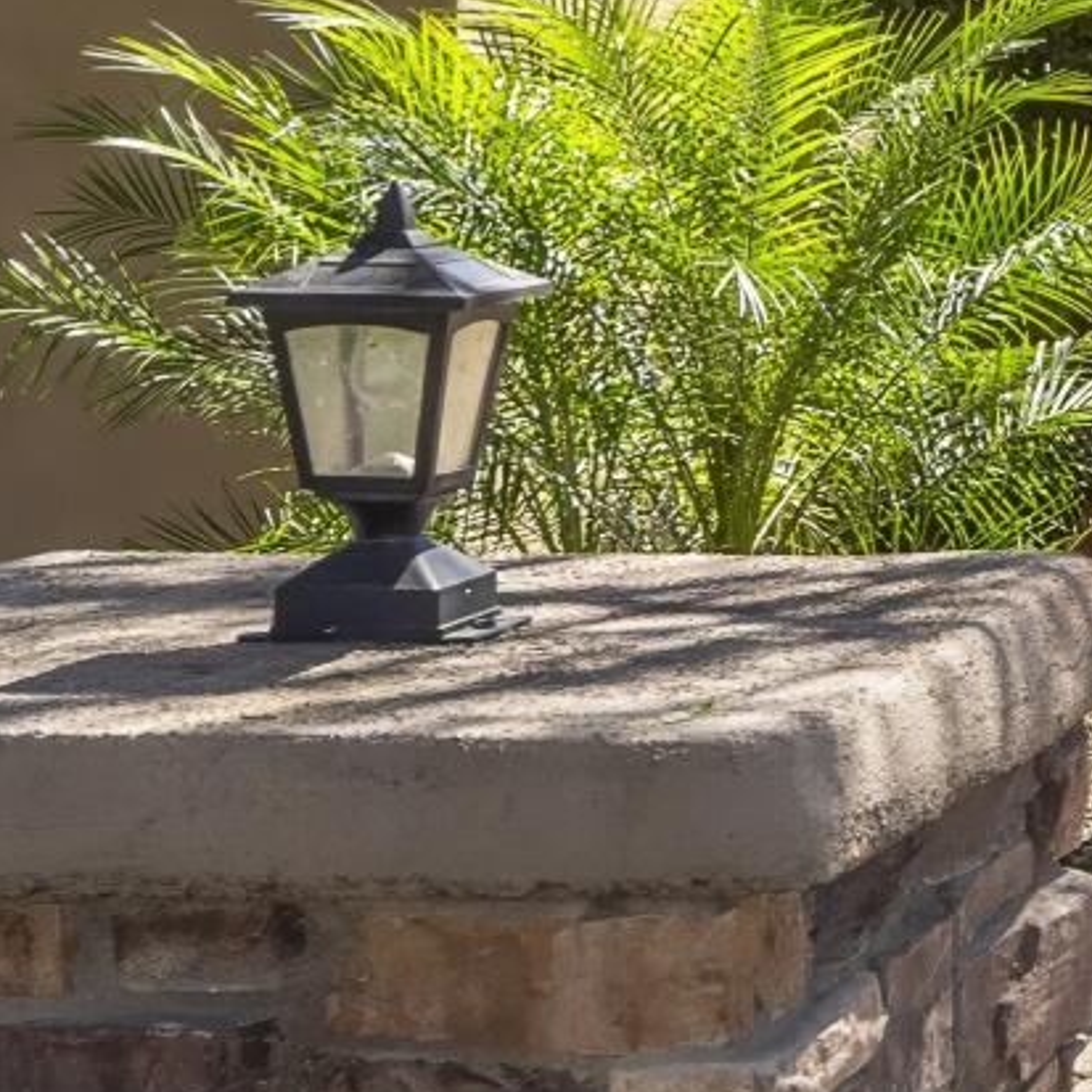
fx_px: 3962
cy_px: 48
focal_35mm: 111
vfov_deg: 15.5
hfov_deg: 13.5
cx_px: 2181
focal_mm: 18
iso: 800
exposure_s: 1/1600
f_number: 8
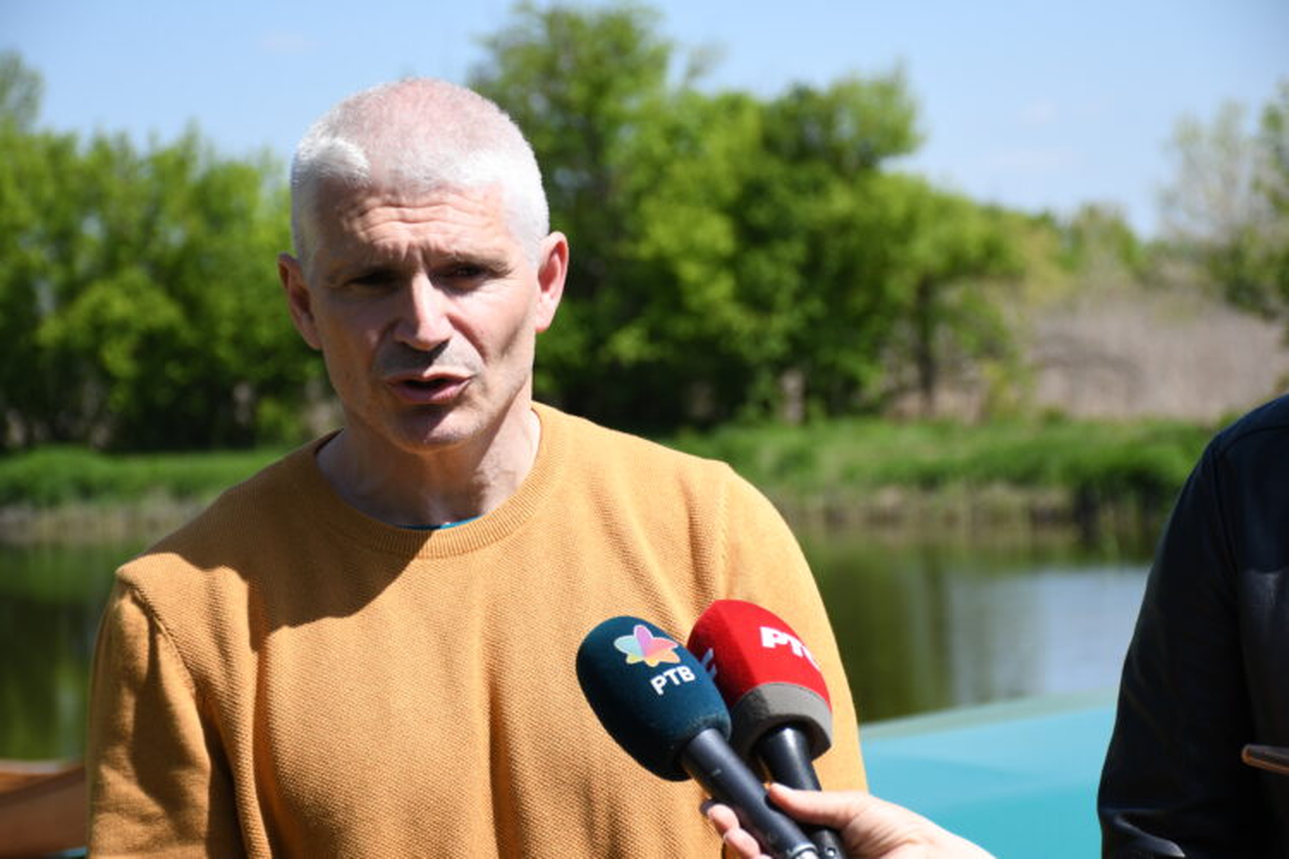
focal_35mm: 105
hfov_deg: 19.5
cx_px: 644
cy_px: 430
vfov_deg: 13.0
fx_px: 3759
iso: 200
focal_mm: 70
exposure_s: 1/800
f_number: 5.6
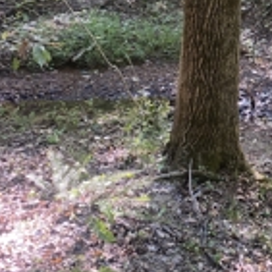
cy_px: 58
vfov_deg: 26.1
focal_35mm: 65
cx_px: 340
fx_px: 578
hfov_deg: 23.8
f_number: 1.8
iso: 200
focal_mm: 4.25
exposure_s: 1/60
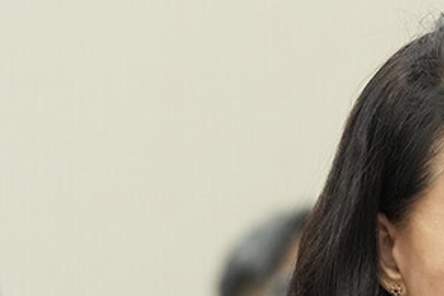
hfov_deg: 3.2
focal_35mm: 652
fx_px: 8041
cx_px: 587
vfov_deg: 2.1
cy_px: 408
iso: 3200
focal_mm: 200
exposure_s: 1/250
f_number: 4.5
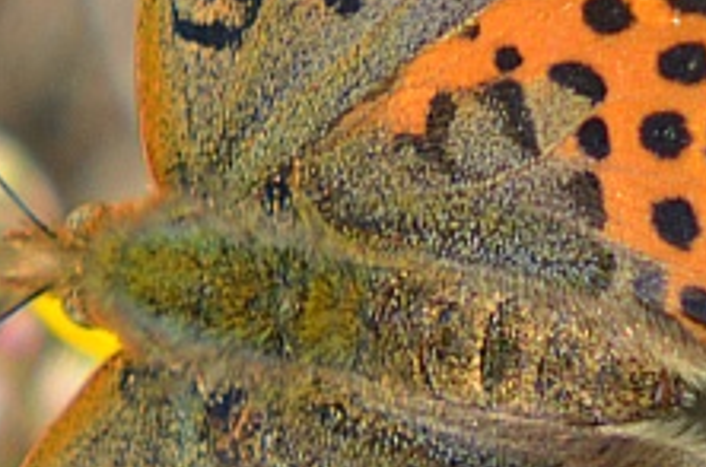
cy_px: 118
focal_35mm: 1381
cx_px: 235
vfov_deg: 1.0
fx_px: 27025
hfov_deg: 1.5
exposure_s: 1/200
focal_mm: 200
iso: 100
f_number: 8
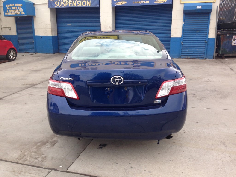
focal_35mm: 33
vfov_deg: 42.9
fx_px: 225
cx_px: 118
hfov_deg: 55.4
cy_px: 88
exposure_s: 1/205
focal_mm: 4.12
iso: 50
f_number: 2.4
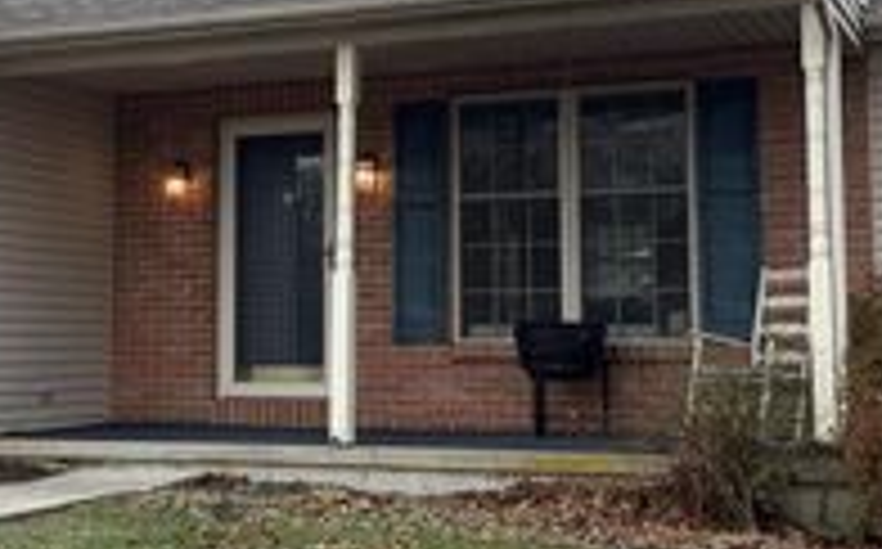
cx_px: 364
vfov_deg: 19.9
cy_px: 200
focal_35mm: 65
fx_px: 1561
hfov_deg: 31.5
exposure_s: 1/898
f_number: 1.78
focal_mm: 6.76
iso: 80
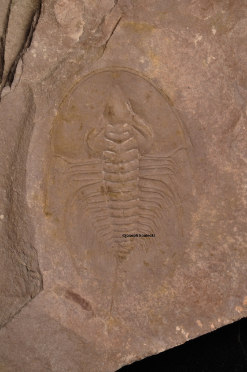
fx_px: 929
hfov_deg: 15.1
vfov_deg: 22.6
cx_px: 124
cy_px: 186
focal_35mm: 90
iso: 400
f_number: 40
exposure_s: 1/3
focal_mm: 60
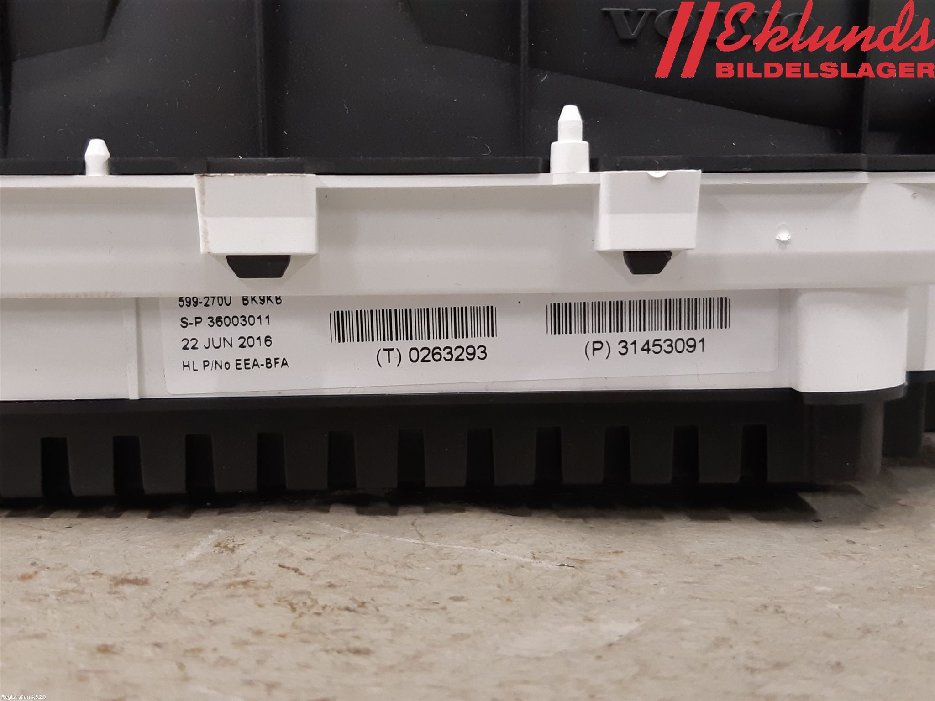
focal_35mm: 26
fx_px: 702
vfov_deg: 53.1
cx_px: 468
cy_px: 350
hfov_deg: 67.3
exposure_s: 1/50
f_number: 1.7
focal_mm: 3.93
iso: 200
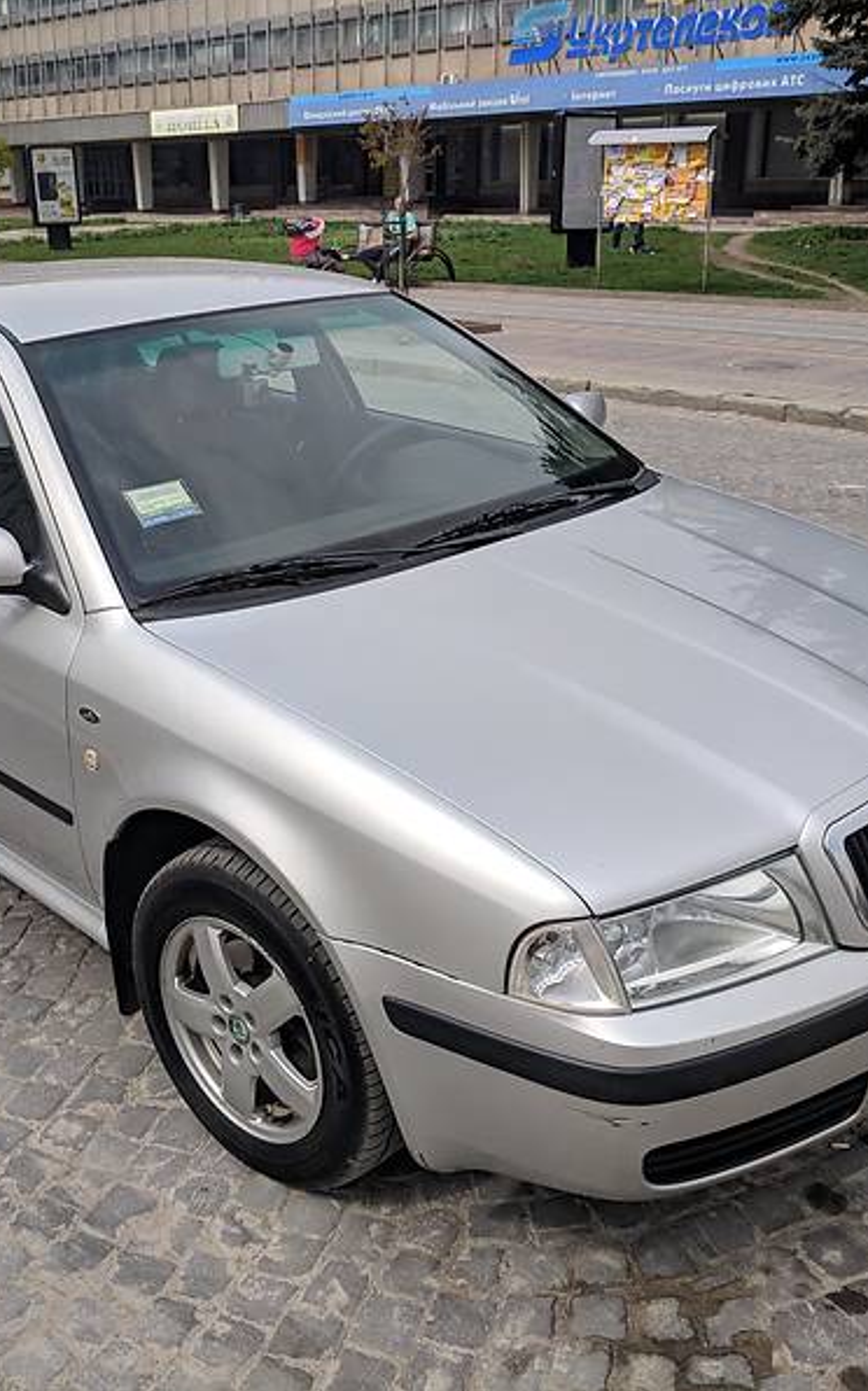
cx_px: 380
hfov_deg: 34.4
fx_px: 1402
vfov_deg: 52.8
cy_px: 693
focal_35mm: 37
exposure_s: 1/2326
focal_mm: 4.7
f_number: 2
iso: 51
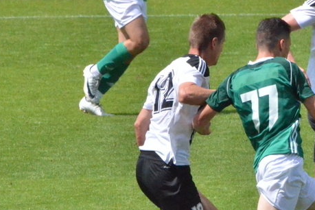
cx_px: 270
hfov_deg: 1.8
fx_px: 10272
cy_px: 163
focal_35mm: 1174
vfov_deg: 1.2
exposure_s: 1/8000
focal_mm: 300
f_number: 14
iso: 6400
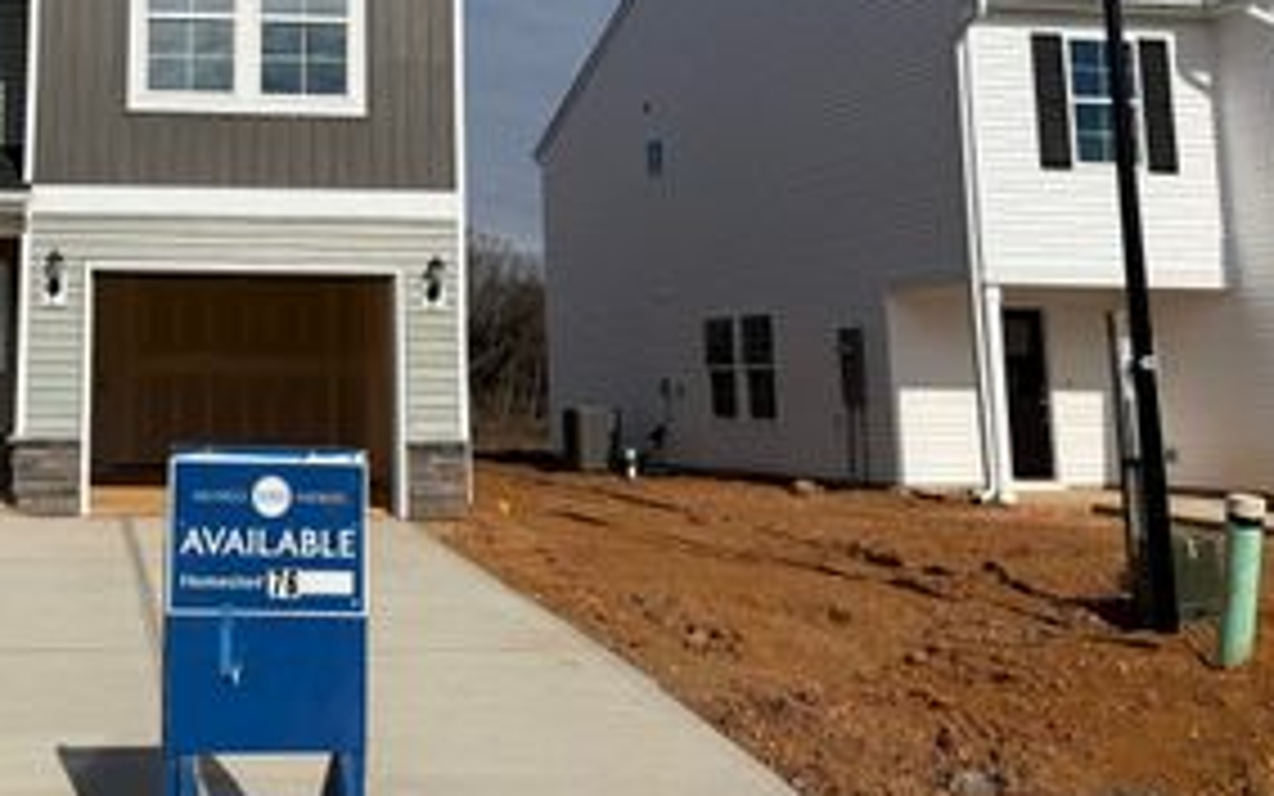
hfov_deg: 41.6
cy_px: 142
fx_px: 1563
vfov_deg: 27.9
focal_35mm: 45
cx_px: 185
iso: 80
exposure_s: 1/14286
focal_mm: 6.76
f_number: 1.78
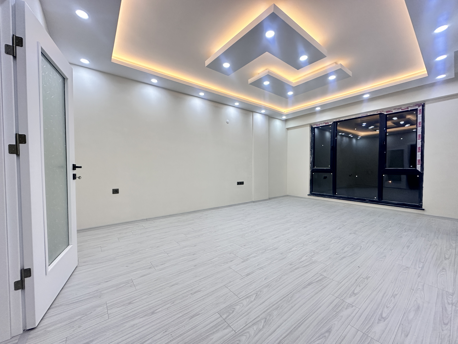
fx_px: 185
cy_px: 172
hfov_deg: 102.1
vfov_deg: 85.7
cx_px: 229
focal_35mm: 14
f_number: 2.2
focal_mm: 2.22
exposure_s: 1/100
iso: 200
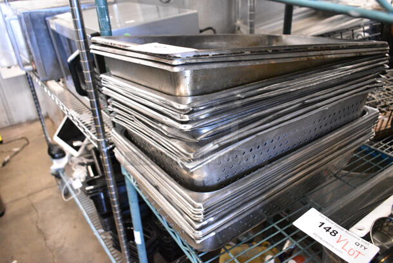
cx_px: 196
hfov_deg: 61.9
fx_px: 328
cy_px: 132
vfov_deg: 43.7
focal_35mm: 30
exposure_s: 1/160
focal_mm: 20
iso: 6400
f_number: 4.5
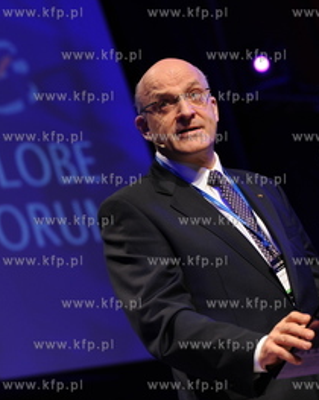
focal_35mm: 157
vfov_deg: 12.3
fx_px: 1855
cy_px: 199
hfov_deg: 9.8
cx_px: 155
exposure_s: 1/100
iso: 800
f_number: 4.5
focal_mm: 110
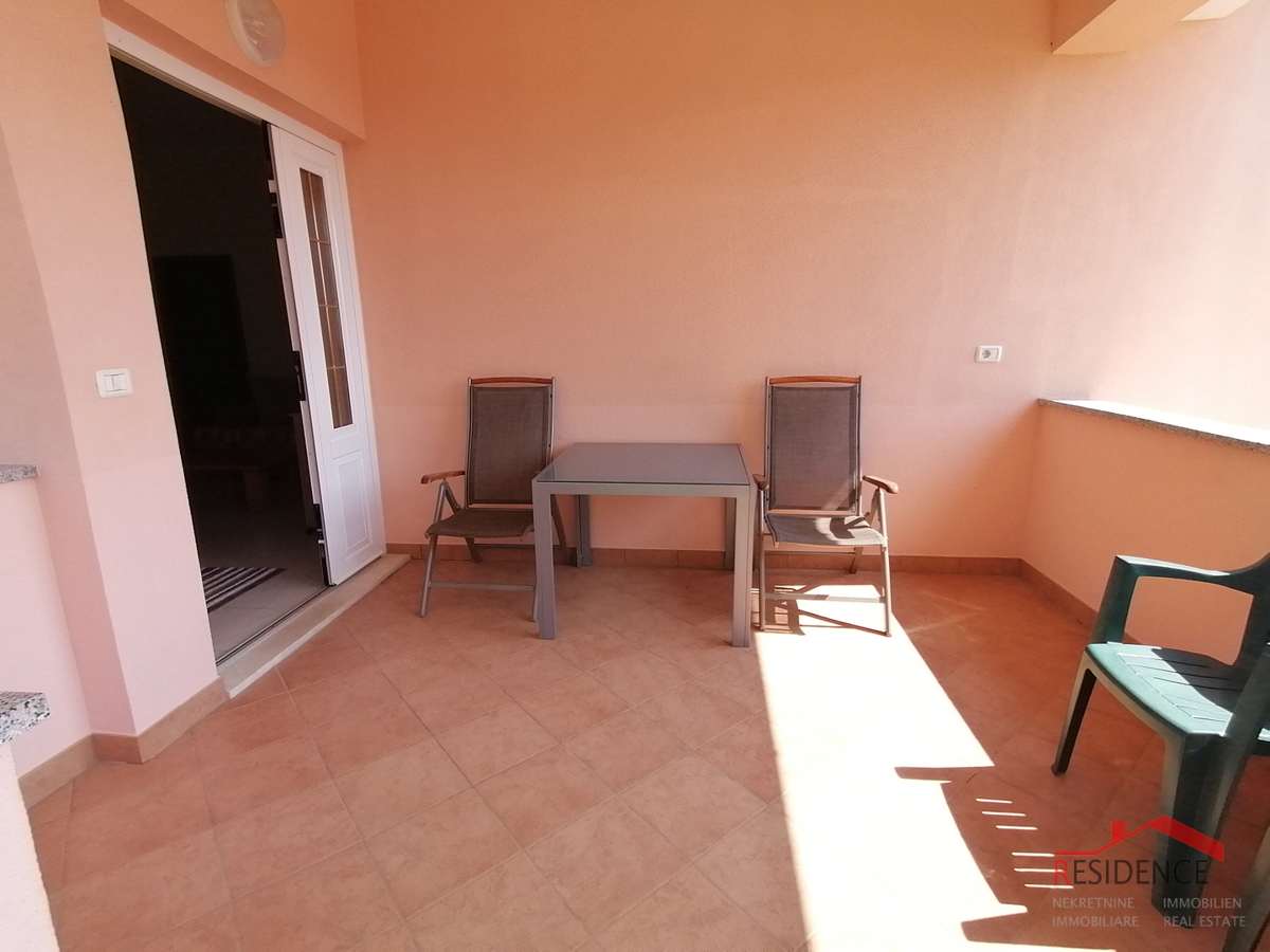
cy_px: 476
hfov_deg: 91.0
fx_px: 624
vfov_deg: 74.7
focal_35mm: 17
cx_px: 635
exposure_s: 1/317
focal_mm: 2.7
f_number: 2.4
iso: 50
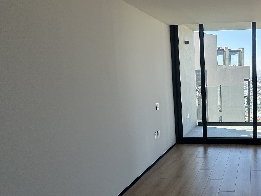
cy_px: 96
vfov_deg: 46.8
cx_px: 235
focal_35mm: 30
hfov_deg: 52.7
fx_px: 226
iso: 40
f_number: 2.2
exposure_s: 1/622
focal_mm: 2.22
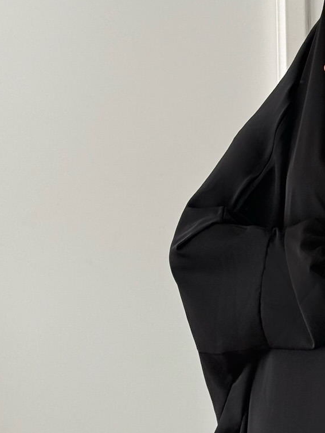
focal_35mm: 130
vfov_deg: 15.0
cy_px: 391
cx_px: 389
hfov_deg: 11.2
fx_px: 1627
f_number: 1.78
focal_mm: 6.76
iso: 125
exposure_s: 1/171
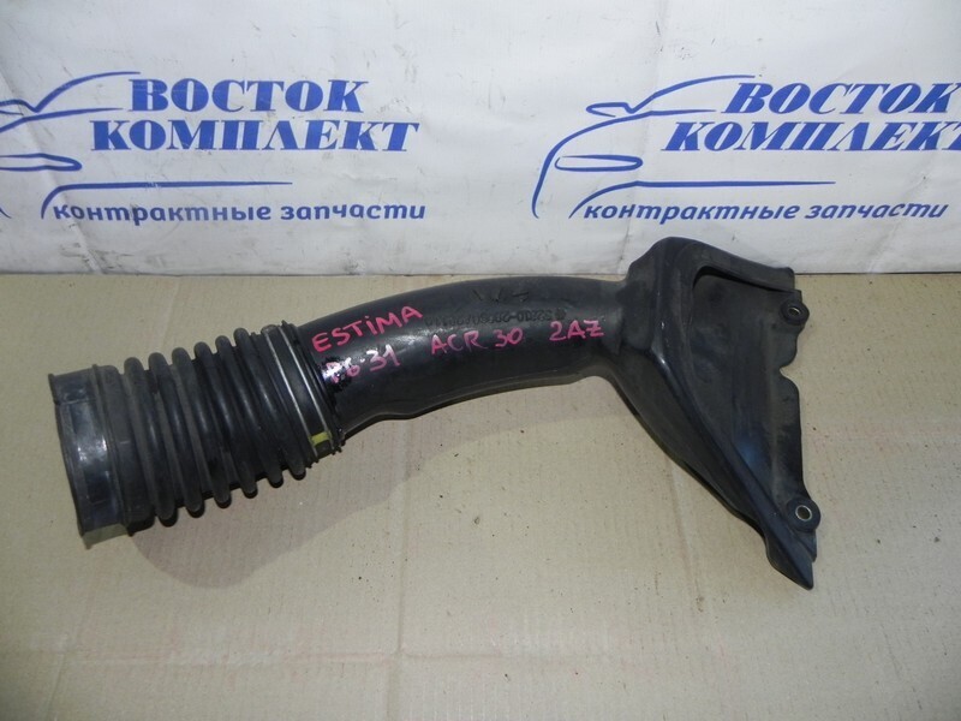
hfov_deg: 67.3
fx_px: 722
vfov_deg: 53.1
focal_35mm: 26
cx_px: 480
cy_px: 360
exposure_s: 1/30
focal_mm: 4.6
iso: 200
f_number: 2.8
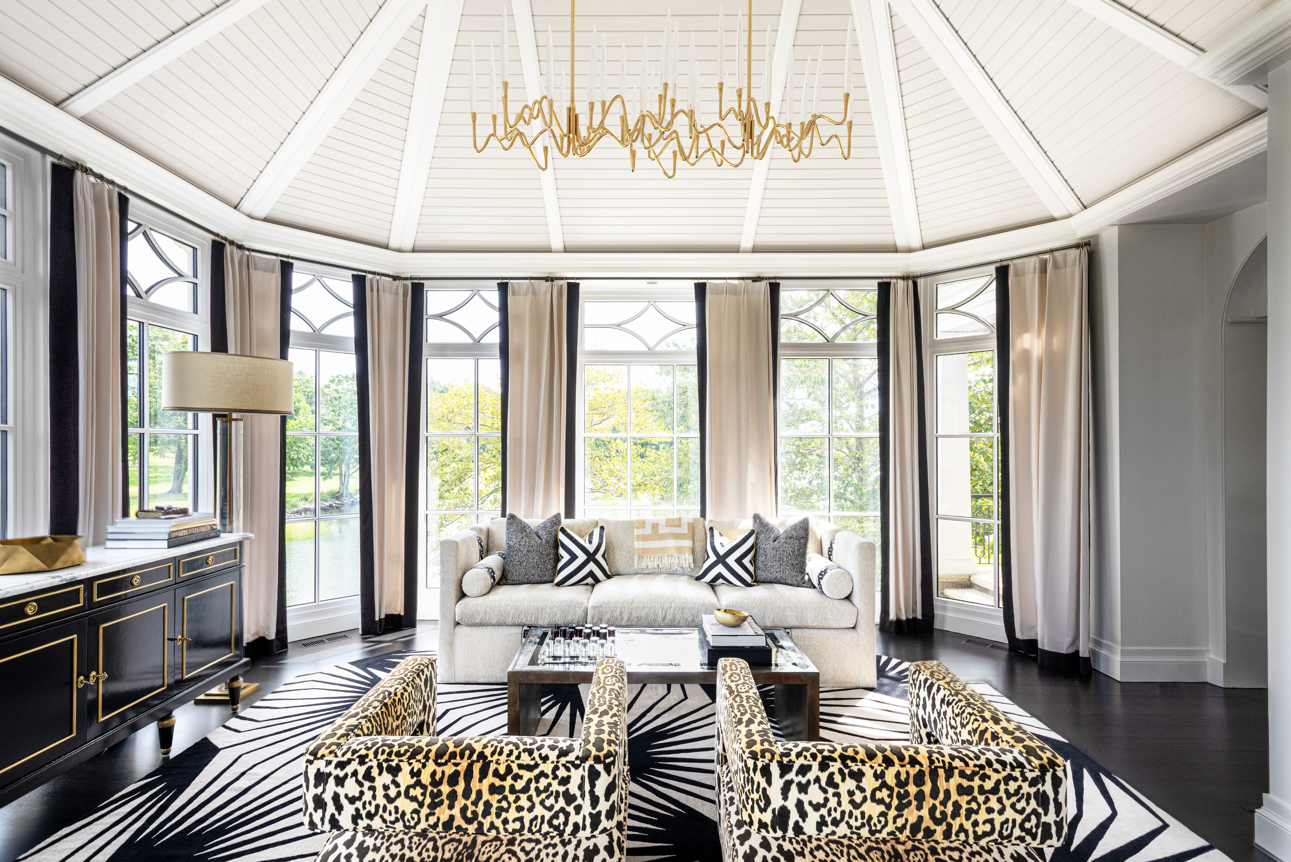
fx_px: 610
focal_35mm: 17
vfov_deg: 70.5
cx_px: 646
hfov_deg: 93.3
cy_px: 431
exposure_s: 1/13
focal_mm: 17
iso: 200
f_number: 11
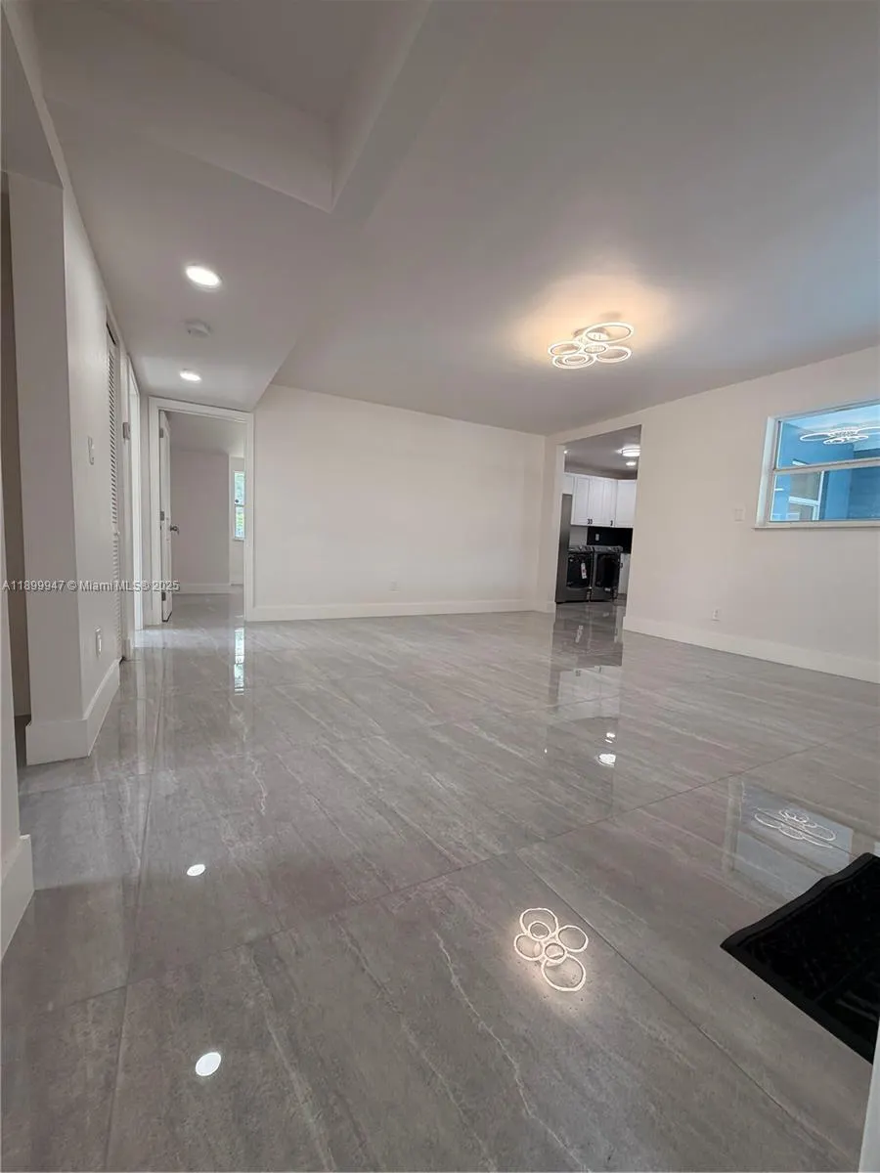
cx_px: 440
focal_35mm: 14
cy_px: 586
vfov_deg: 102.1
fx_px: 475
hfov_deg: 85.7
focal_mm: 2.22
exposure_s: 1/120
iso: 100
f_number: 2.2
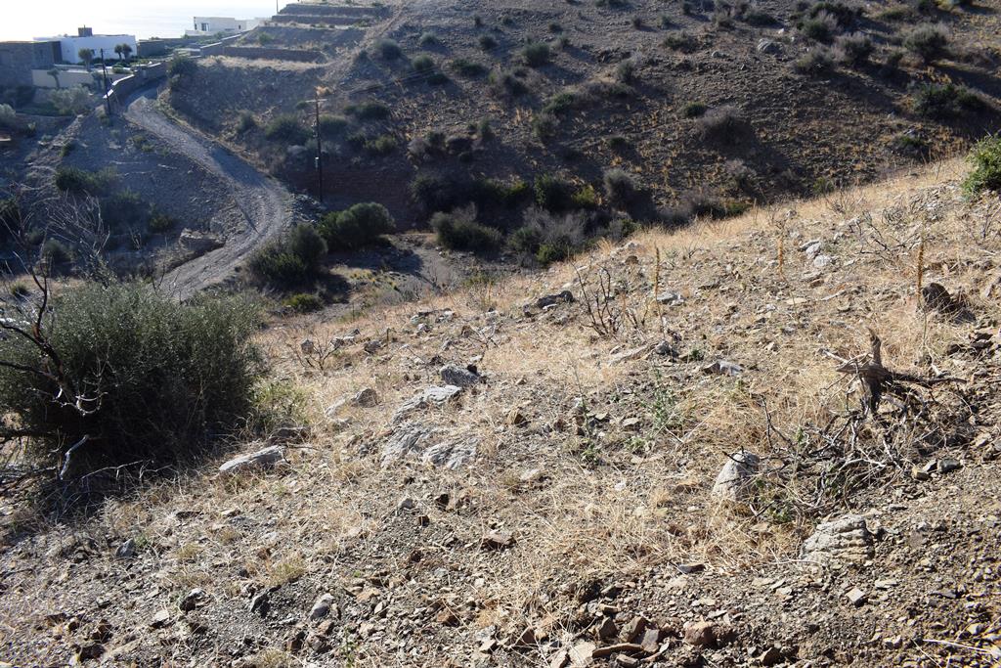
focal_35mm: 27
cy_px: 334
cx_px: 500
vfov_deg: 47.9
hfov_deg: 67.4
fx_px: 751
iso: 200
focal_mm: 18
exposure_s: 1/320
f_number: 9
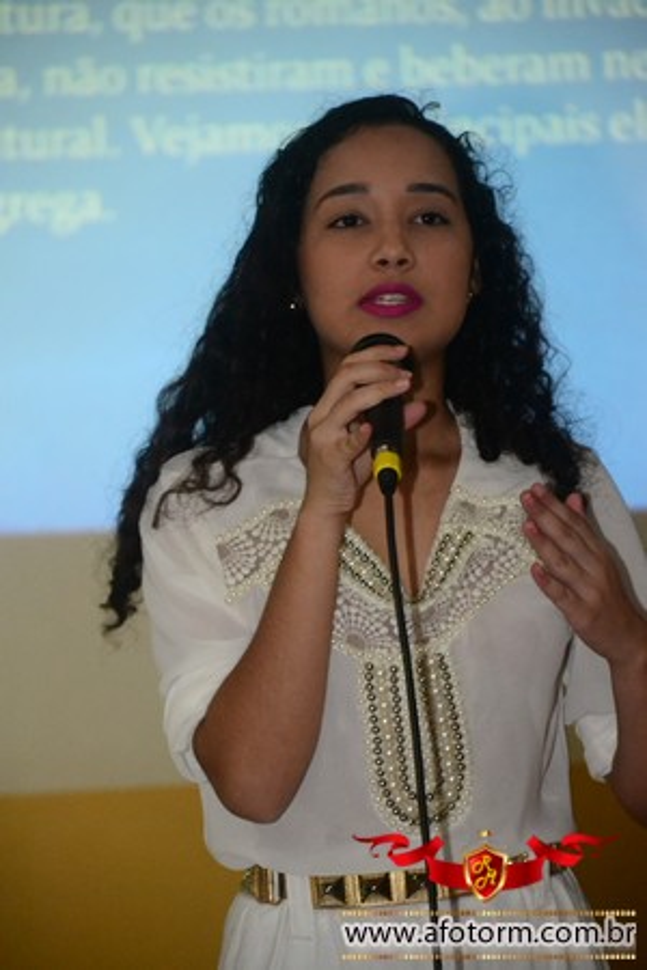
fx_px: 5459
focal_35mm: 202
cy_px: 485
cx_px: 324
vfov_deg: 10.2
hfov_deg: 6.8
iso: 3200
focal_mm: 135
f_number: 5.6
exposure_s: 1/80
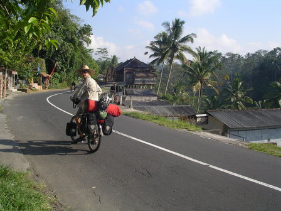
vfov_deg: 38.7
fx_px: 300
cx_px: 140
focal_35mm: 37
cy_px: 106
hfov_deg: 50.1
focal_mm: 5.7
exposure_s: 1/125
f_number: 6.9
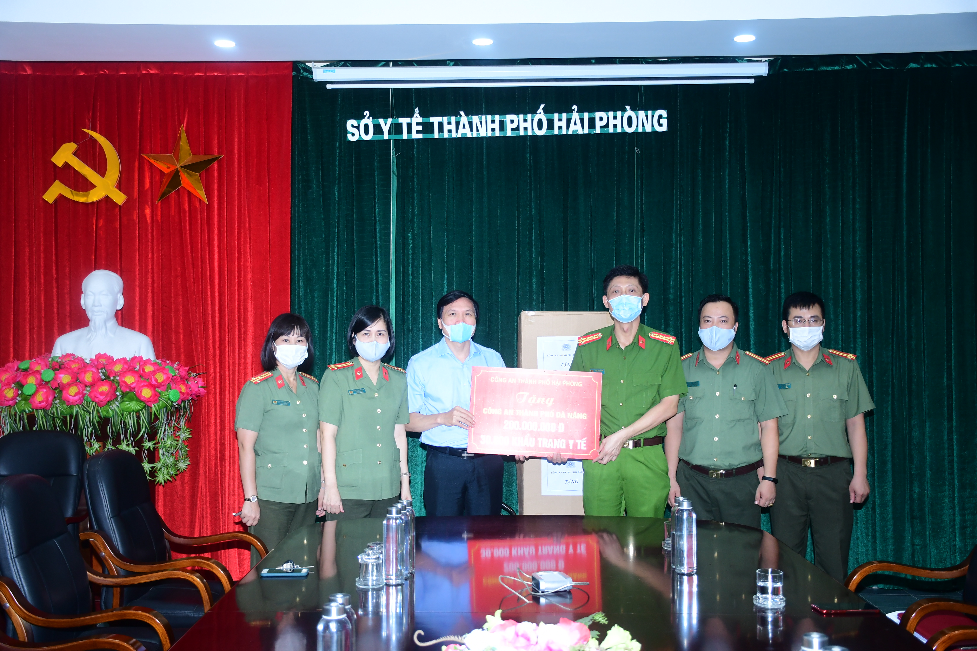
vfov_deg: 34.2
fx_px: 1058
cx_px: 488
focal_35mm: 39
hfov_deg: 49.6
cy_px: 326
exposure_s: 1/200
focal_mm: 26
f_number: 3.8
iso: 640
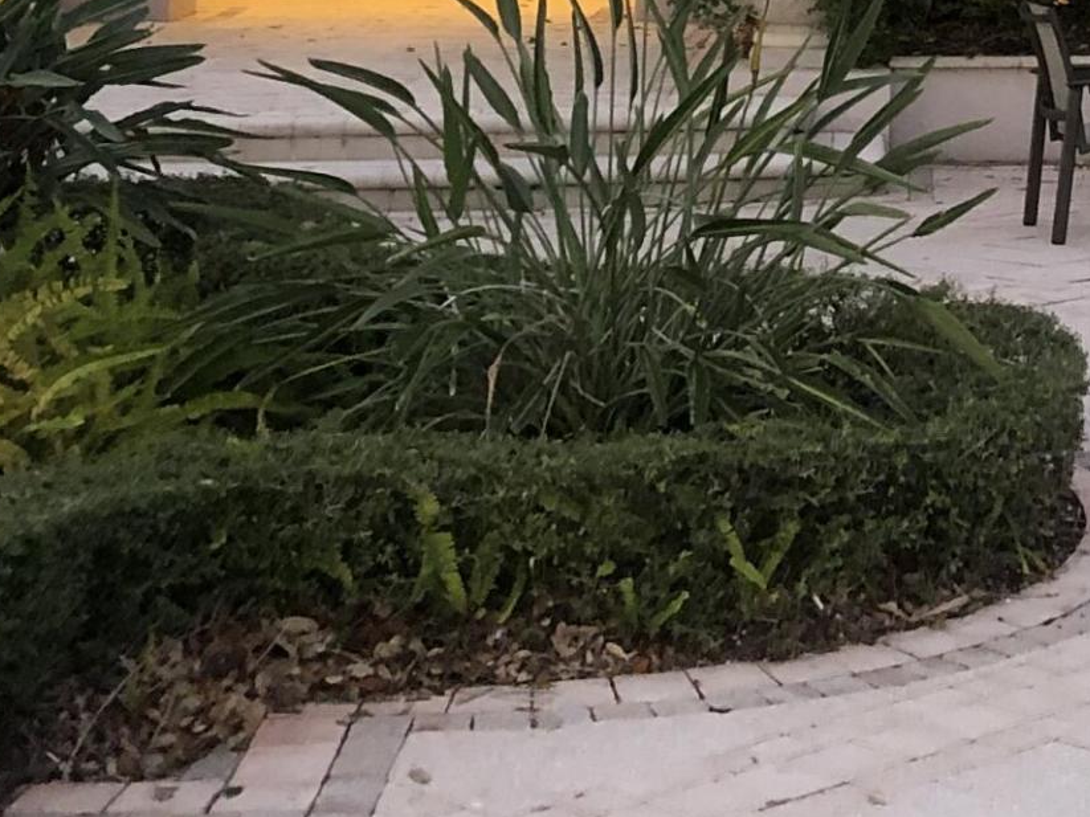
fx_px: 3085
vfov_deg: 14.1
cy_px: -429
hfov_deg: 19.0
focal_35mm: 98
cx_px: 1275
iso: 100
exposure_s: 1/12
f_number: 1.8
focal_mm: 3.99
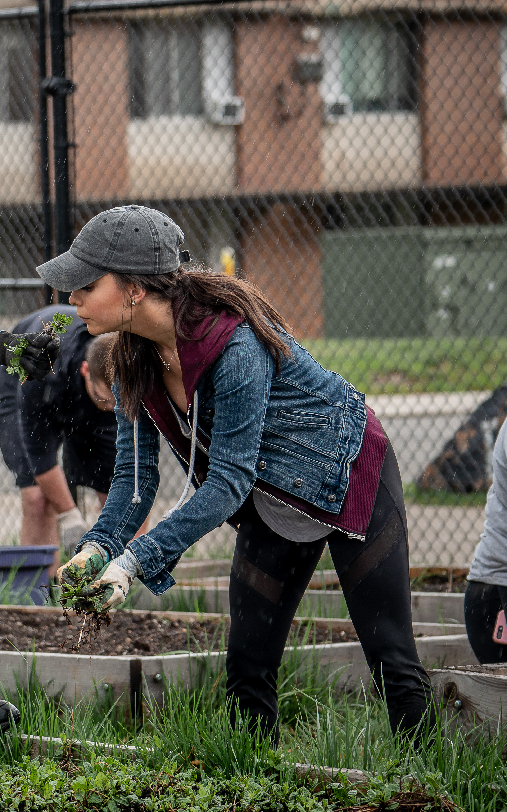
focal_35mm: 227
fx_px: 5019
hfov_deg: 5.8
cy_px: 405
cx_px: -7
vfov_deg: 9.2
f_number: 3.4
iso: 200
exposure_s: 1/320
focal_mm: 80
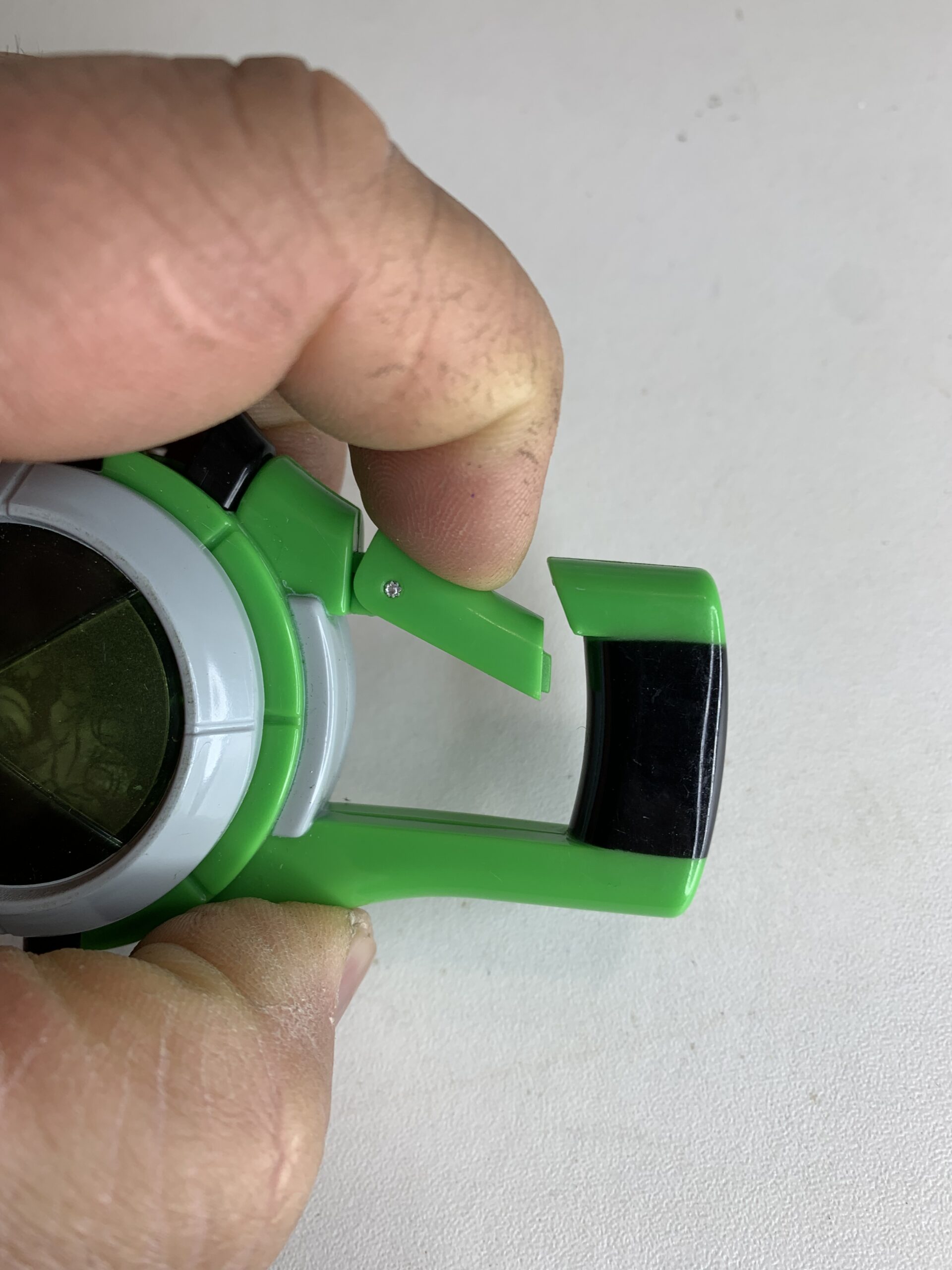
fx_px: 953
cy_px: 635
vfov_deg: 67.3
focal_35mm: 26
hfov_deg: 53.1
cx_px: 476
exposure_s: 1/226
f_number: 1.8
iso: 25
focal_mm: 4.25
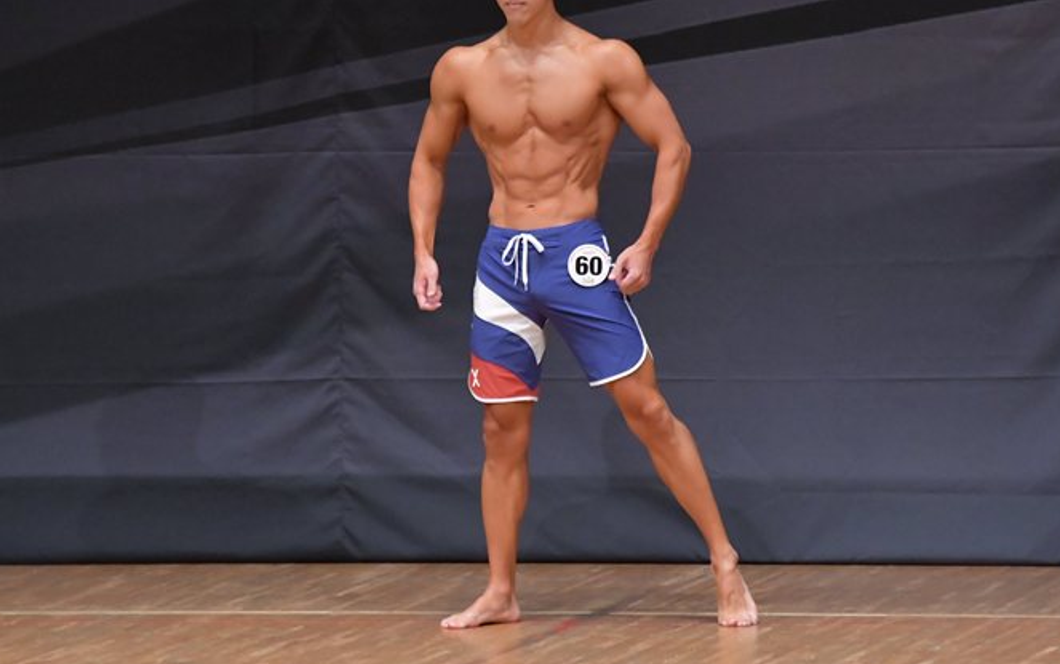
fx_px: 10838
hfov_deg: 5.6
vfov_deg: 3.5
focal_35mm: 375
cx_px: 594
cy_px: 283
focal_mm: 210
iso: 6400
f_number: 5.6
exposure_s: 1/400
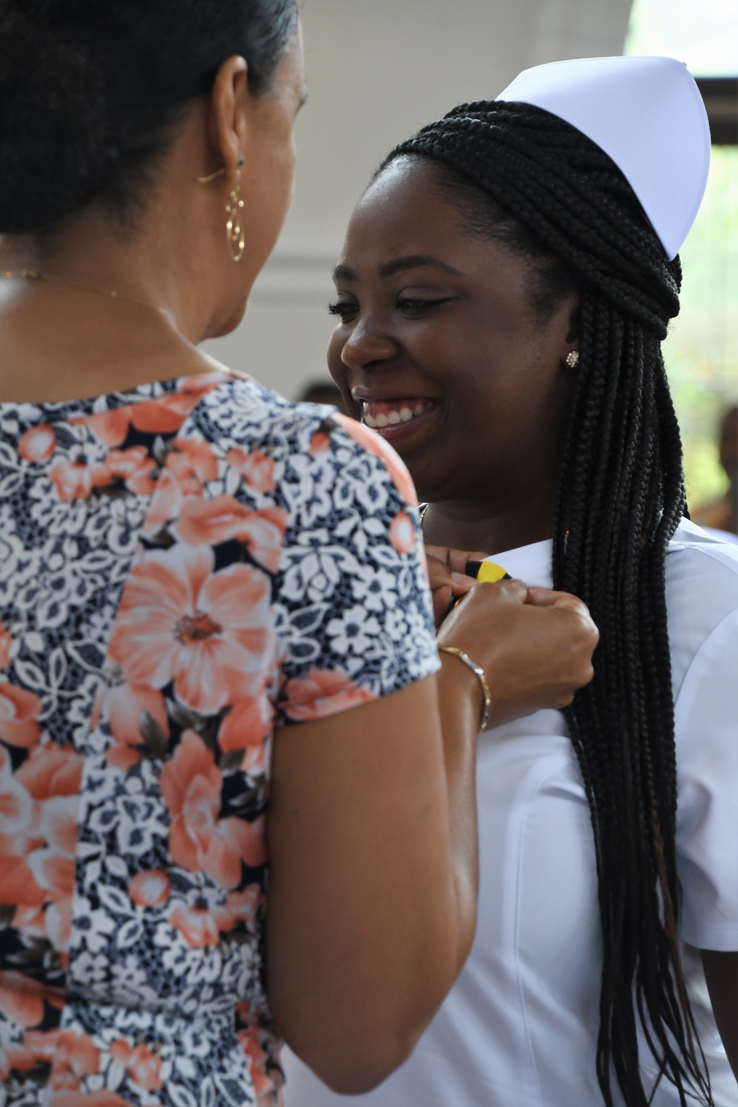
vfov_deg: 12.5
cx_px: 369
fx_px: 5073
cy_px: 554
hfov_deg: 8.3
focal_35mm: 165
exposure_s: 1/60
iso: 1000
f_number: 8
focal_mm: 110
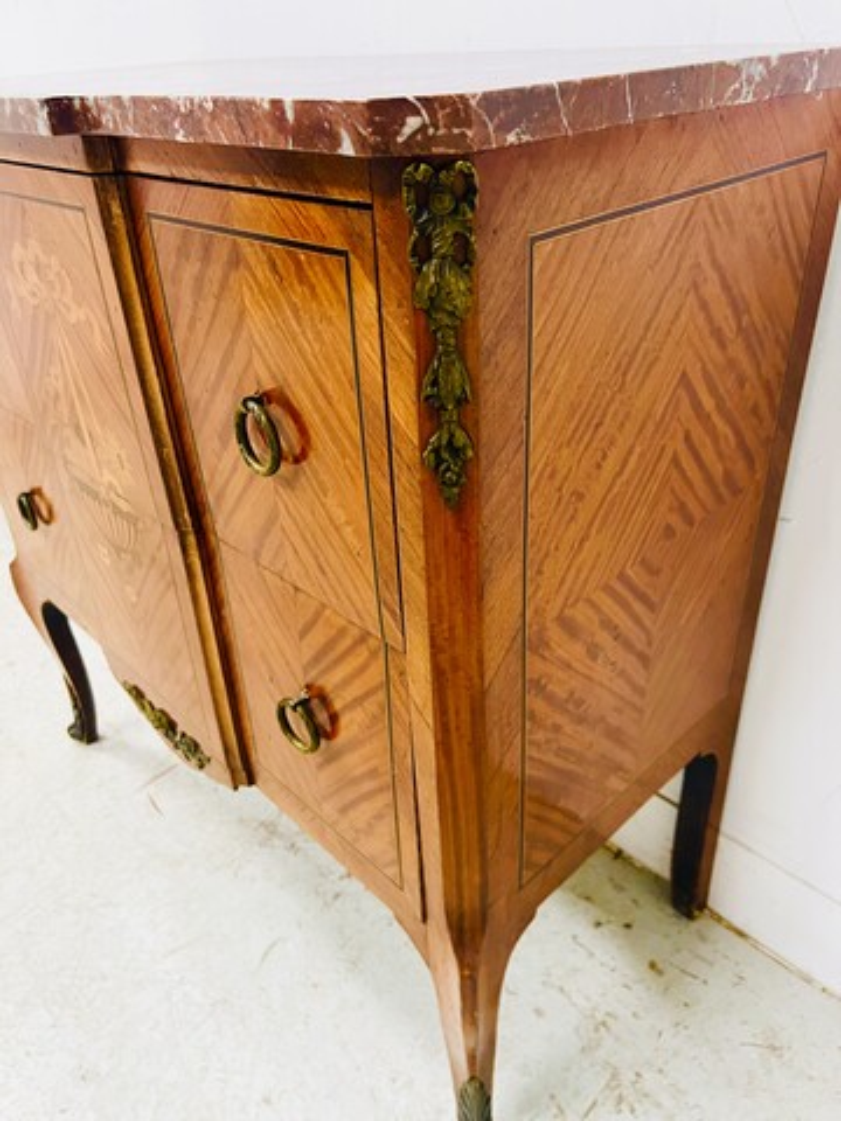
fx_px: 842
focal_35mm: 26
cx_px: 420
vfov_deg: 67.3
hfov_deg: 53.1
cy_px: 560
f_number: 1.5
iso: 500
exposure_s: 1/40
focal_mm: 5.7
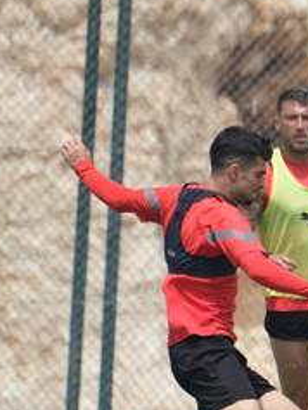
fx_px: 17756
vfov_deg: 1.3
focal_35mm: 1498
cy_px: 287
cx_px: 449
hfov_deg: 1.0
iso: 200
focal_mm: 400
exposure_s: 1/800
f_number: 5.6
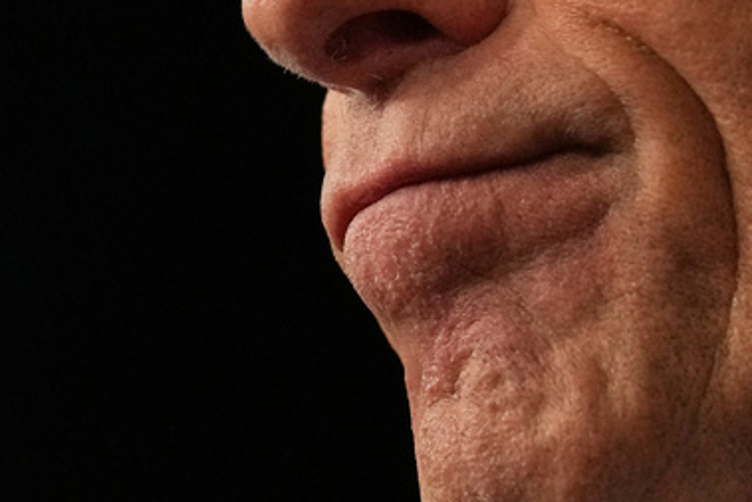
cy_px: 57
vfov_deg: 1.7
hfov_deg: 2.5
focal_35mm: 811
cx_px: -42
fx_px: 16946
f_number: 4.5
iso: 5000
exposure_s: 1/640
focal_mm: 200
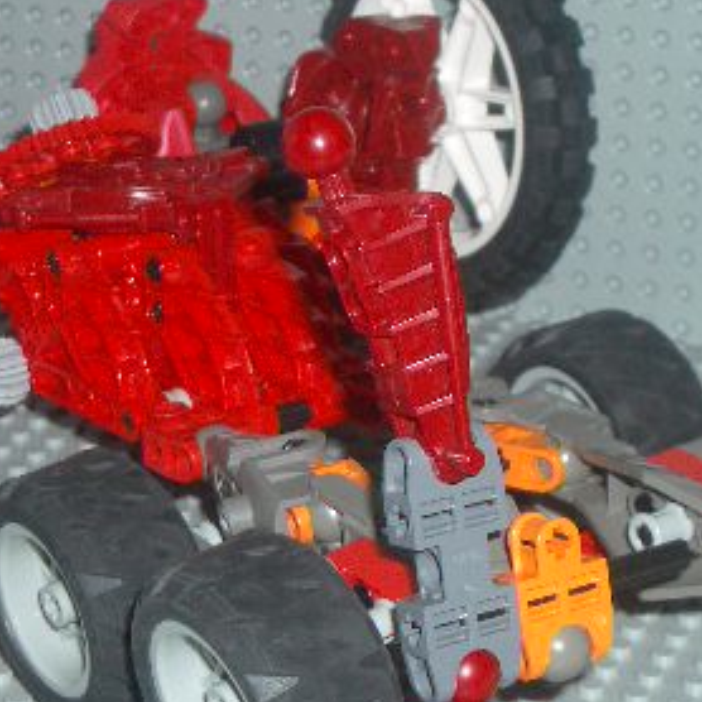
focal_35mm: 126
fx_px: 2891
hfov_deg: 13.8
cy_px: 394
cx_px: 283
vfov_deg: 13.8
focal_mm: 10.2
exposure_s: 1/60
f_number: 3.5
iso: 100
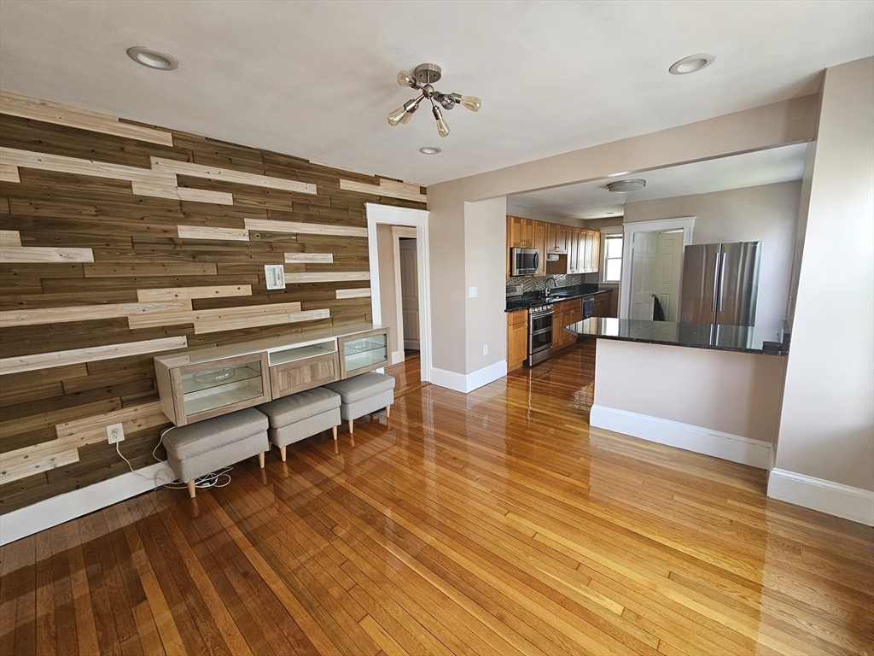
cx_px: 437
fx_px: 328
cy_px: 328
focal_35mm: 13
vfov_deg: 89.9
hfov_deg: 106.2
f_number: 2.2
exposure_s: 1/60
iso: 160
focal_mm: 2.2
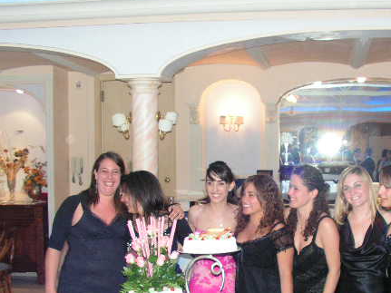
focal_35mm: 55
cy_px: 204
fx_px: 621
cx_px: 260
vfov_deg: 26.3
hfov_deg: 34.6
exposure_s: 1/40
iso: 200
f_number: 3.2
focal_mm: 6.2
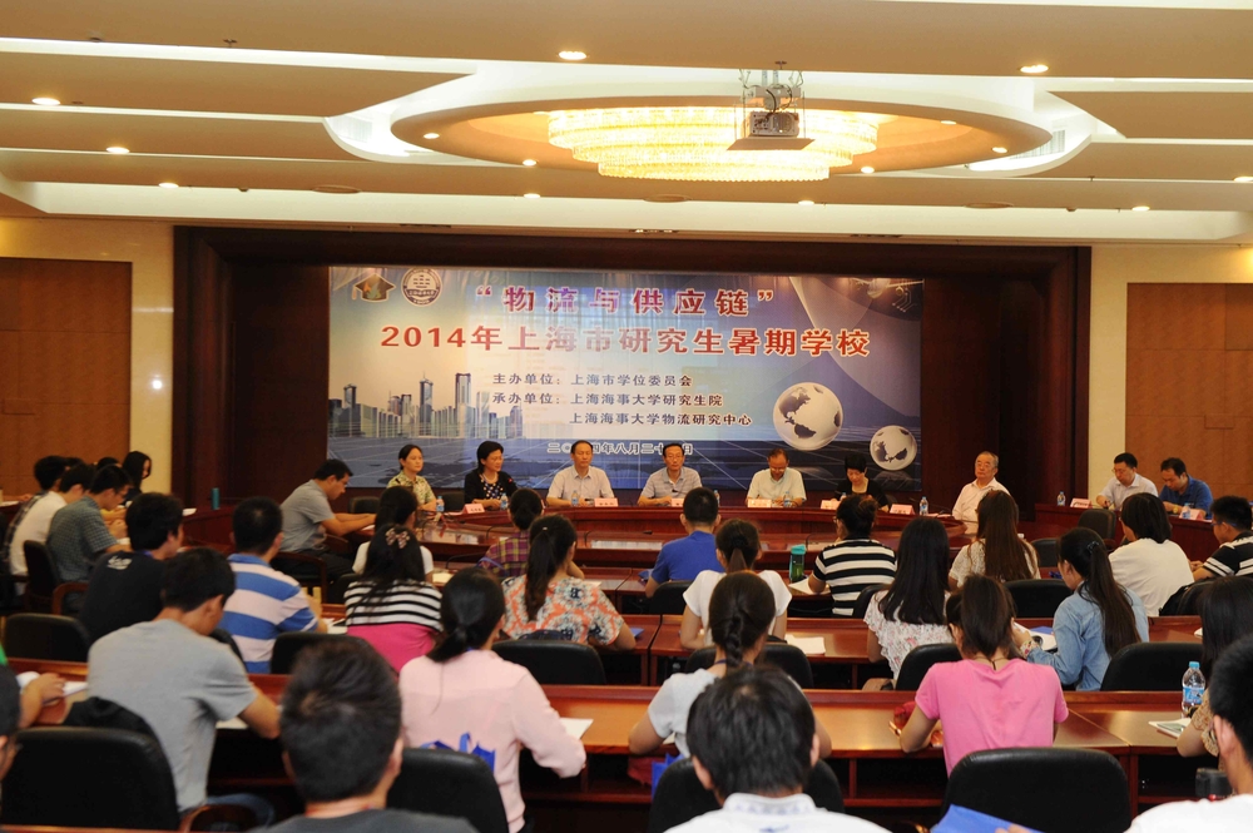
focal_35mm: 48
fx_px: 1669
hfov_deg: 41.1
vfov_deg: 28.0
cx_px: 626
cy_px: 416
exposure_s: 1/60
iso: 1250
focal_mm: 48
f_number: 6.3
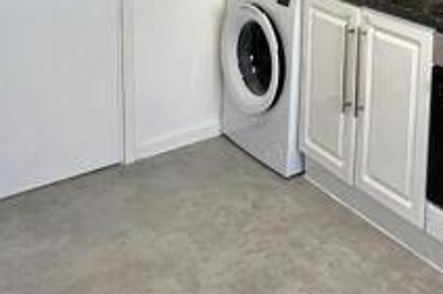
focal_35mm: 40
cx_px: 597
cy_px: -53
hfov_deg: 33.2
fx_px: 492
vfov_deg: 29.1
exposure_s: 1/100
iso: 200
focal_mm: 2.22
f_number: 2.2
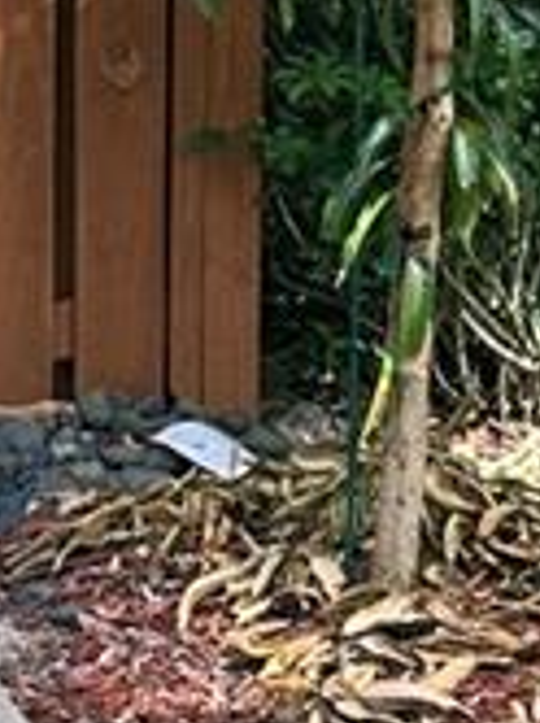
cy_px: 83
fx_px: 3628
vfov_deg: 11.3
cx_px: -240
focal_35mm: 174
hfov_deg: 8.3
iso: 80
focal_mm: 6.86
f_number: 1.78
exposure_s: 1/516
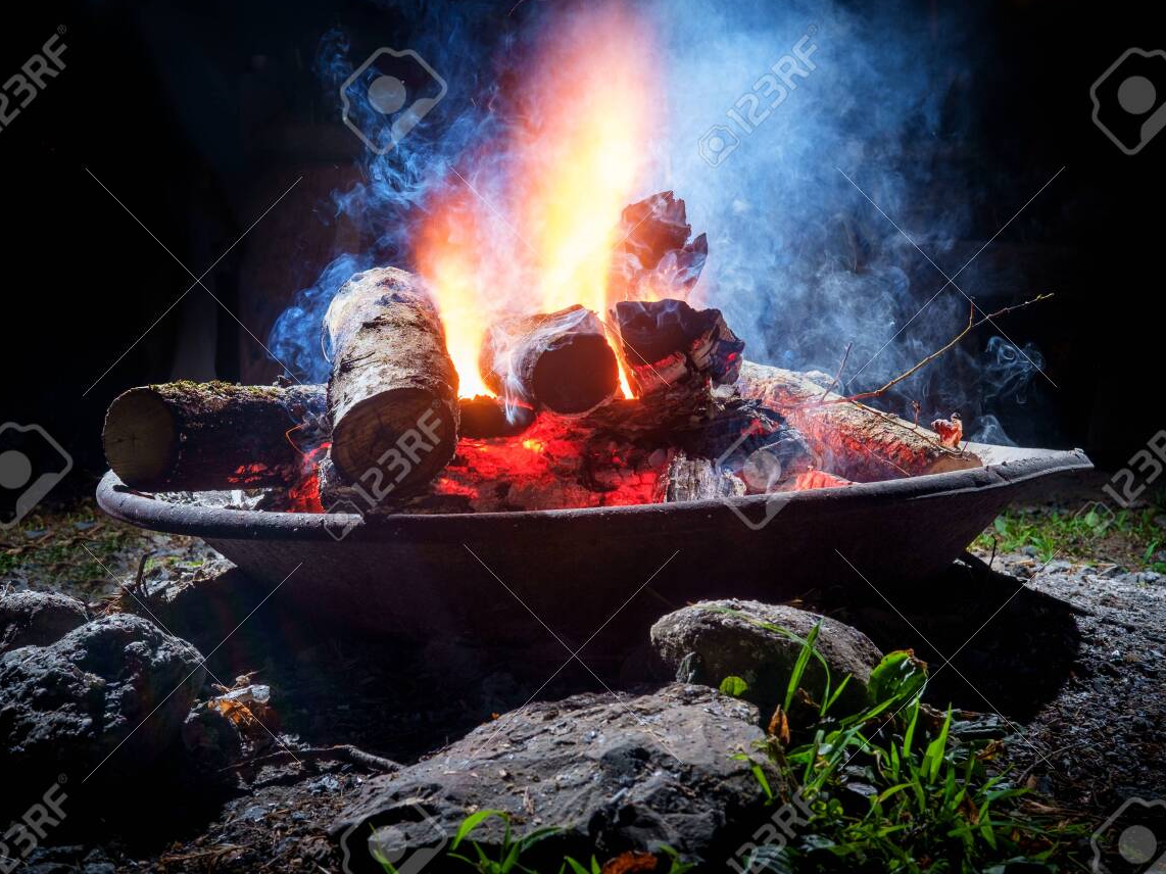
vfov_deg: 25.2
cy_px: 434
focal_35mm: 58
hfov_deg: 33.2
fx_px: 1953
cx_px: 573
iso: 200
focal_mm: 35
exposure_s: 30
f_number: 8
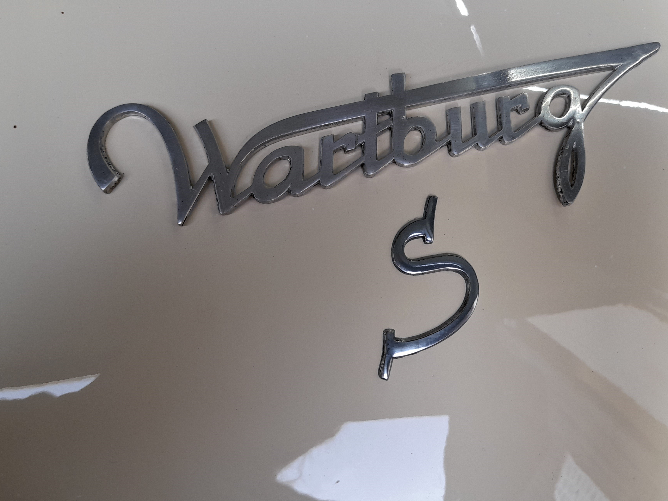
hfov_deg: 61.6
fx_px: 560
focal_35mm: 29
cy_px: 222
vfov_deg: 48.1
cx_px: 361
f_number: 2
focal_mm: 4.6
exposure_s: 1/50
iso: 100
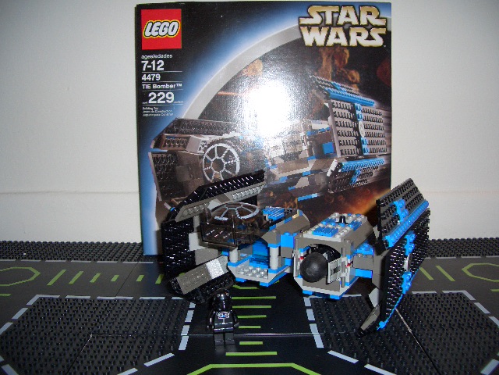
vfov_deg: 40.7
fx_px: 505
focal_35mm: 35
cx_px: 250
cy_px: 188
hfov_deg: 52.6
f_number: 2.6
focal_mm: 5.8
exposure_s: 1/60
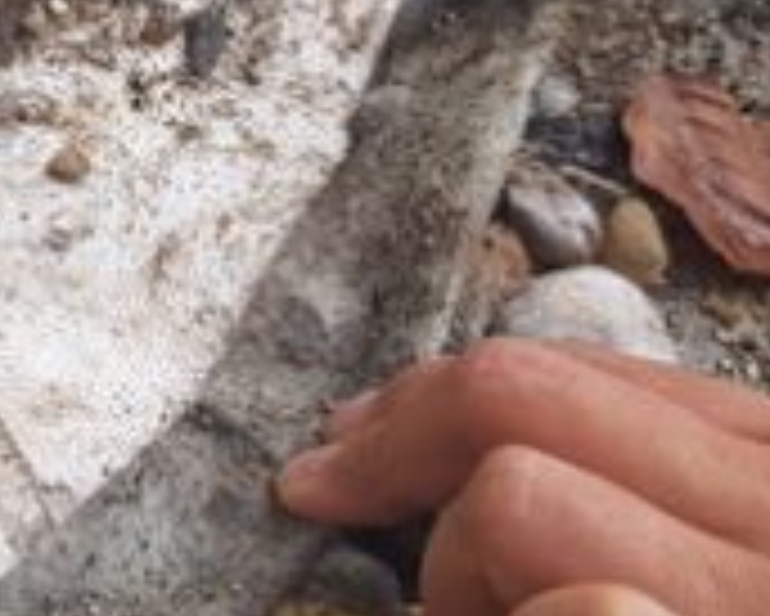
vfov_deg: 16.1
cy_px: 121
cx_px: -144
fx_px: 2166
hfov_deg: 19.1
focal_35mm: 95
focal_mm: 4.2
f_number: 1.7
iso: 40
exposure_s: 1/177
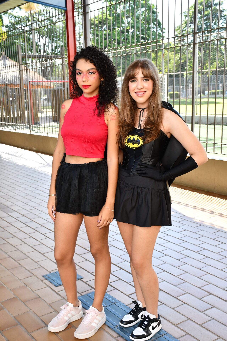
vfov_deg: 43.6
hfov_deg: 29.9
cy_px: 170
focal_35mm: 45
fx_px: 426
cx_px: 114
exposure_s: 1/250
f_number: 5.6
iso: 400
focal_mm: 30
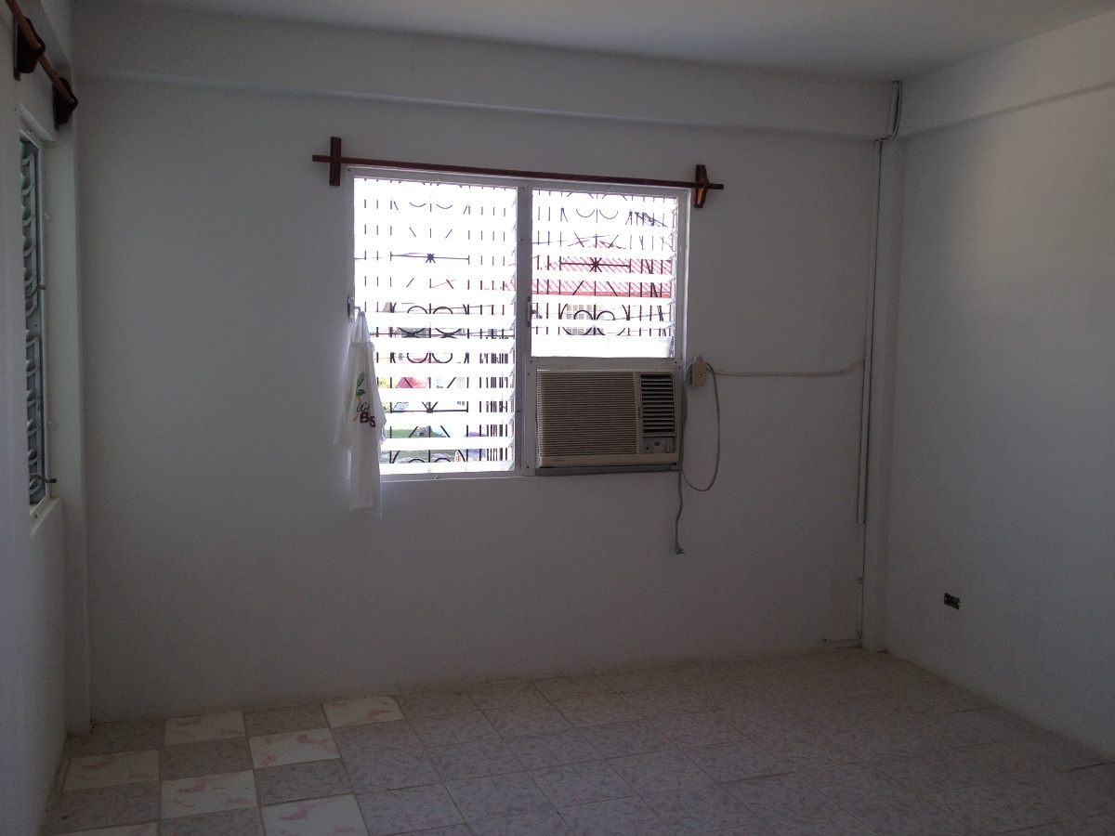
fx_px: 1127
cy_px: 418
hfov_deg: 52.6
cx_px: 558
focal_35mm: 35
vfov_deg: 40.7
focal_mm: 4.28
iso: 50
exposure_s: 1/158
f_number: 2.4
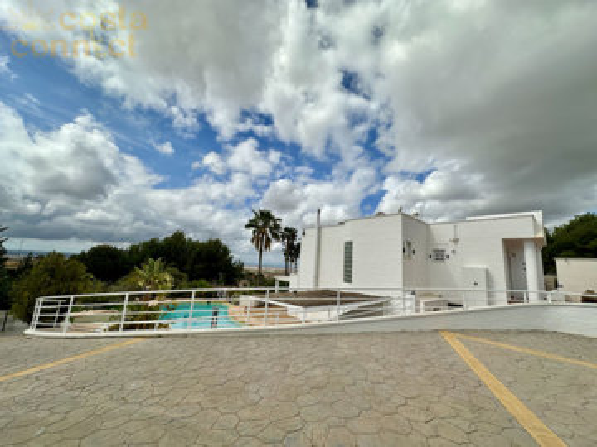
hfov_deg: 102.1
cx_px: 298
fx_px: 241
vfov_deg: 85.7
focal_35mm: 14
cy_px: 224
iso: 50
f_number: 2.2
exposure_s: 1/5051
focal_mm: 2.22
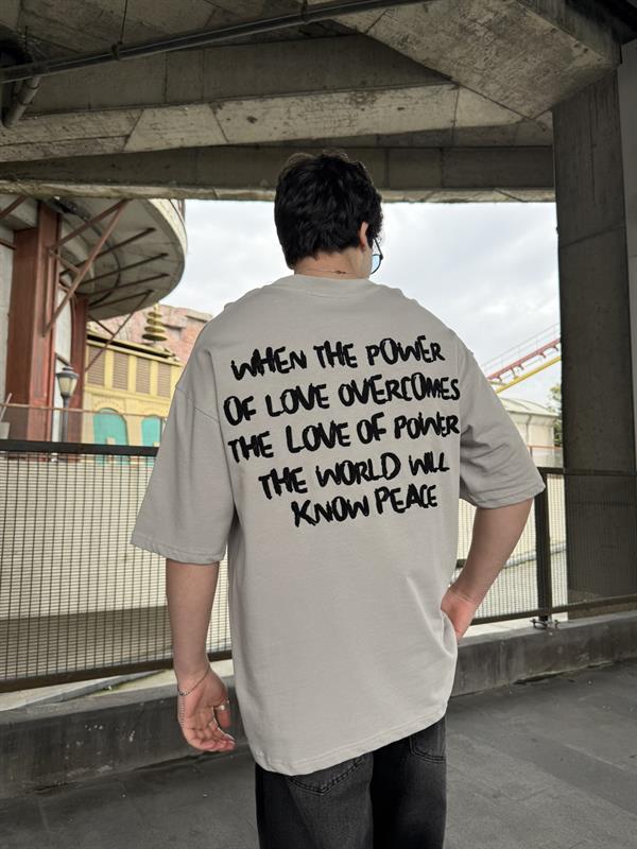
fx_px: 589
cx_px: 318
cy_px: 424
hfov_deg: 56.8
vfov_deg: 71.6
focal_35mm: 24
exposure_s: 1/992
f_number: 1.78
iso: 100
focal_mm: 6.76
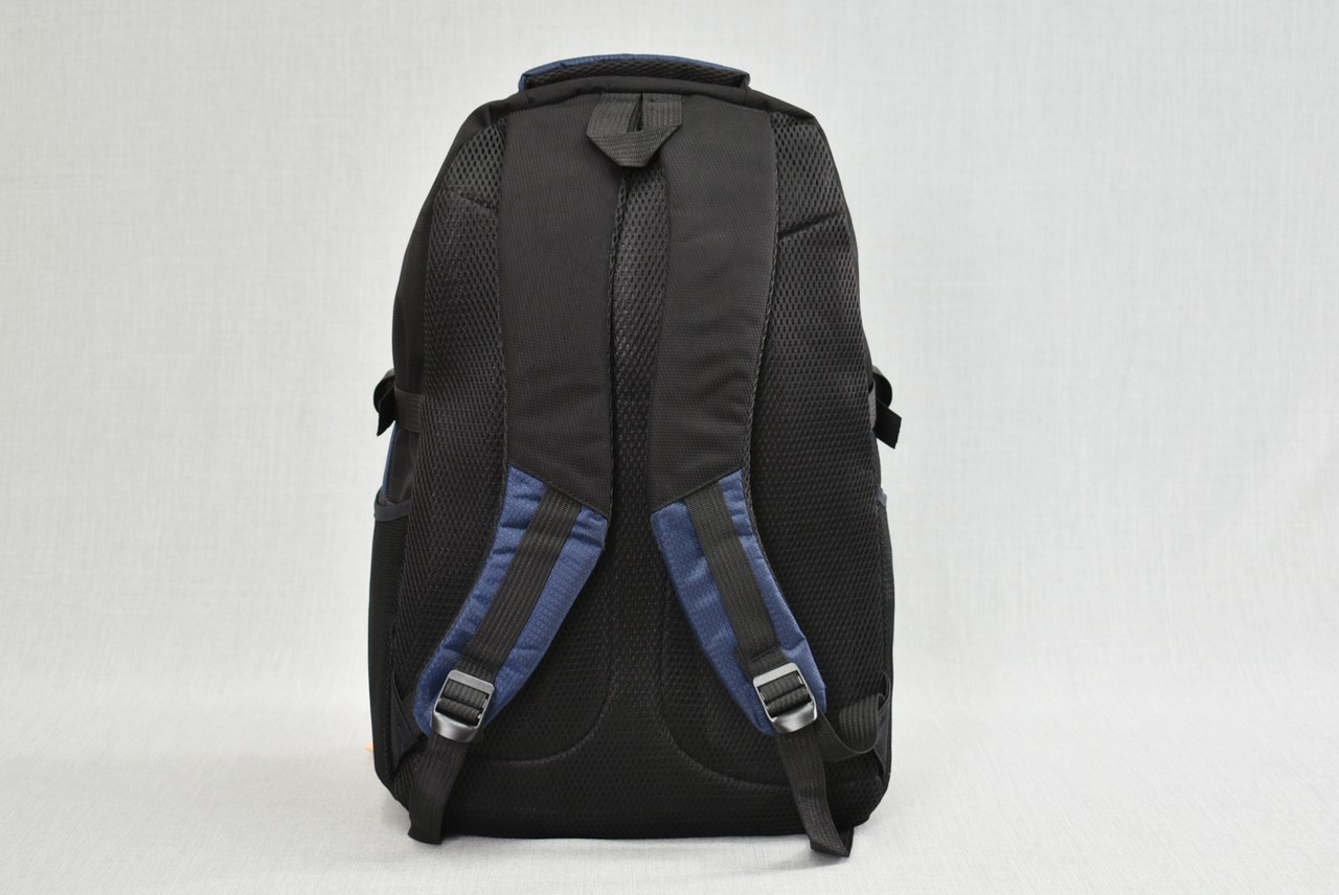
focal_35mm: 57
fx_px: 2122
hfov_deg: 35.0
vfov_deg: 23.8
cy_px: 448
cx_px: 670
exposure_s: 1/4
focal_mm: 38
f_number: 4.8
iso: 100
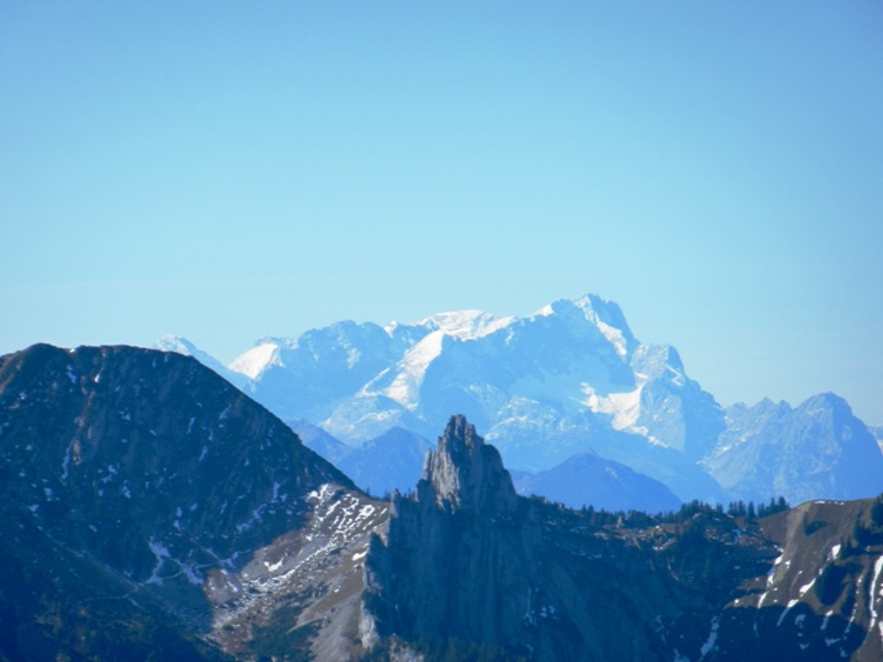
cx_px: 442
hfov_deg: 4.4
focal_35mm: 450
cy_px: 331
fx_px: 11479
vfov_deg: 3.3
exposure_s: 1/640
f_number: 5.9
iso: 160
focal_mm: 81
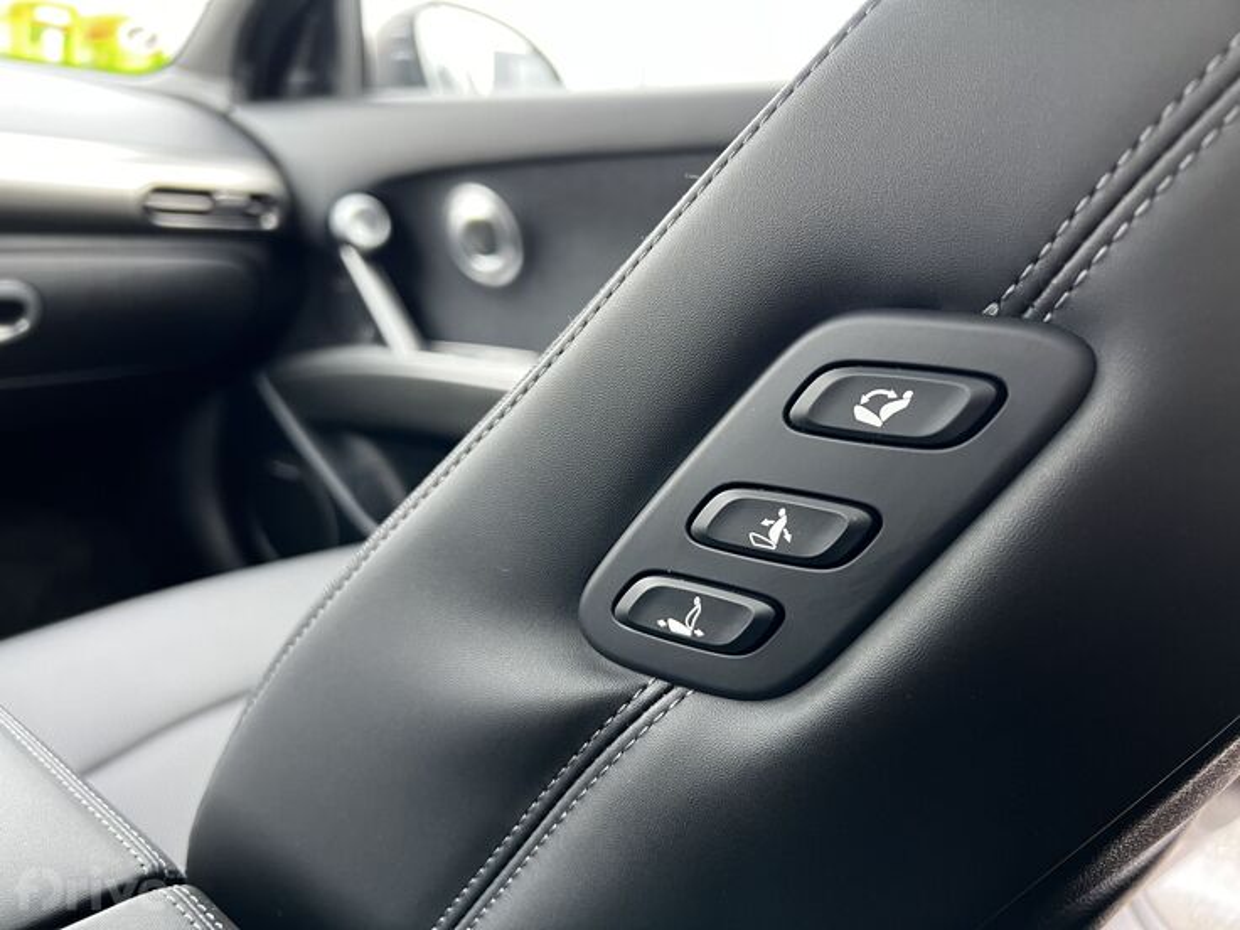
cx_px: 620
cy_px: 465
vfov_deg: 53.1
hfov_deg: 67.3
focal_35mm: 26
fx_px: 931
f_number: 1.5
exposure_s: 1/60
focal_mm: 5.7
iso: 200
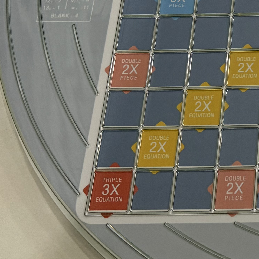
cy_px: 17
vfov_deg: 19.1
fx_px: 753
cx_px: 399
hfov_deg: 17.4
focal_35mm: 89
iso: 160
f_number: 1.6
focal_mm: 5.96
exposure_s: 1/50
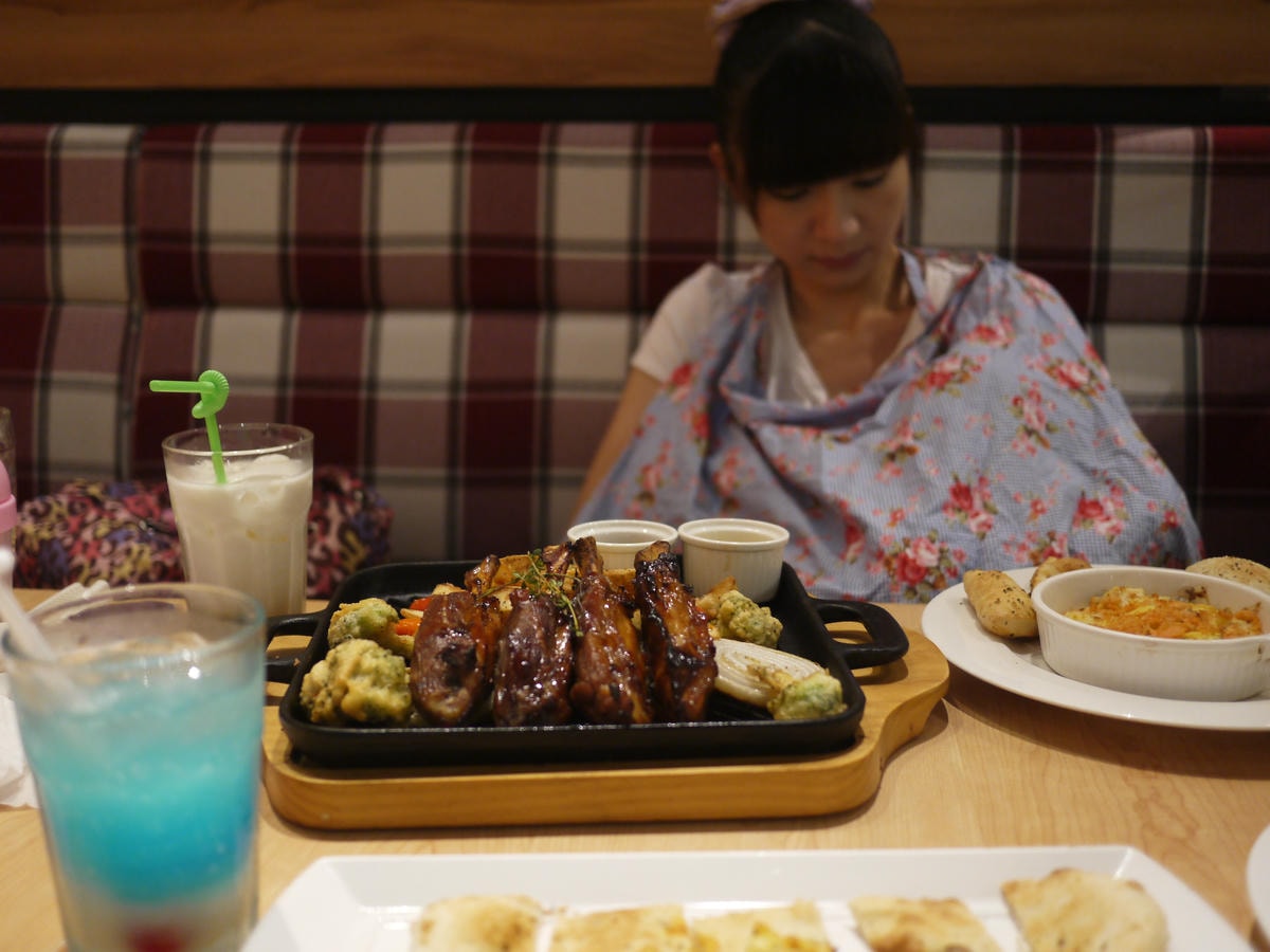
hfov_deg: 46.8
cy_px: 476
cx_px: 635
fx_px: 1468
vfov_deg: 36.0
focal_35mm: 40
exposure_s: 1/60
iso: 500
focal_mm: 20
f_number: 1.7
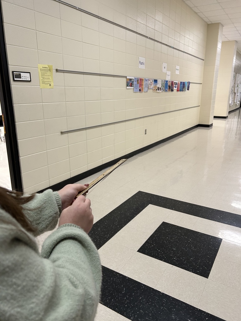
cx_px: 120
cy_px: 160
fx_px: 241
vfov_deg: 67.3
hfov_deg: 53.1
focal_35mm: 26
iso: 125
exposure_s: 1/60
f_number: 1.5
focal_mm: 5.7
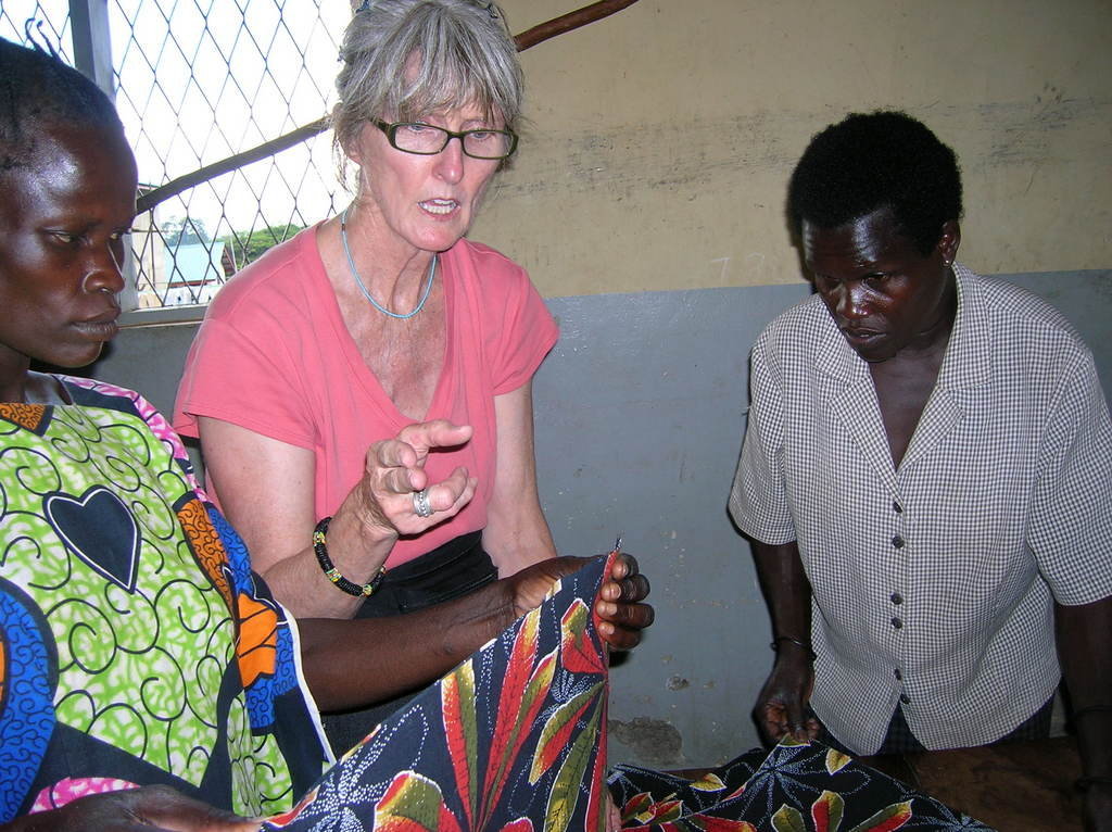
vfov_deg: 41.7
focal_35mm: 34
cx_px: 556
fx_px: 1091
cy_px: 416
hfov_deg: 54.0
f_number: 2.9
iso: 50
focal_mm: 5.7
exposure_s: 1/60.1
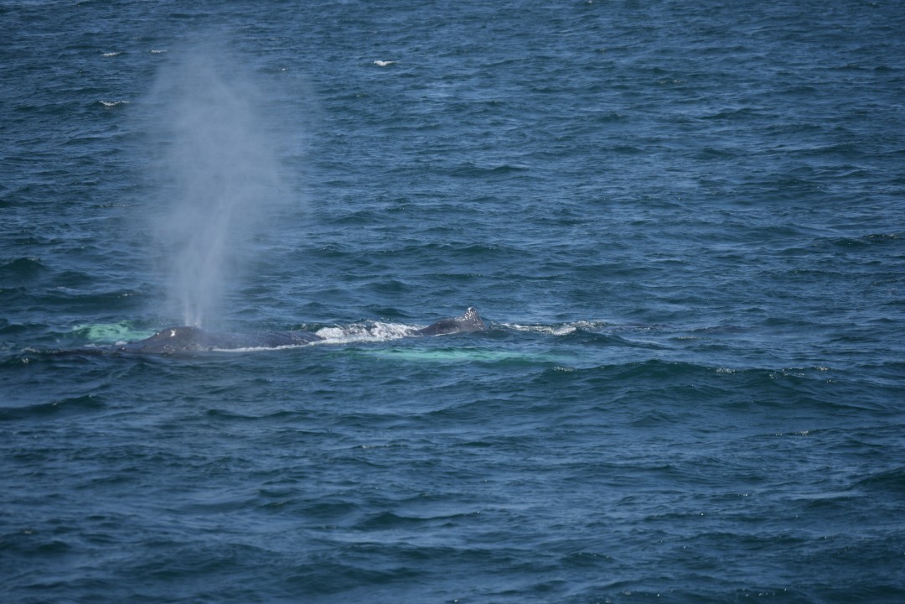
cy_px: 302
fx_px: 6598
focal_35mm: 262
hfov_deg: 7.8
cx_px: 452
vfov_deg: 5.2
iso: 200
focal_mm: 175
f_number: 5.6
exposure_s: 1/1600
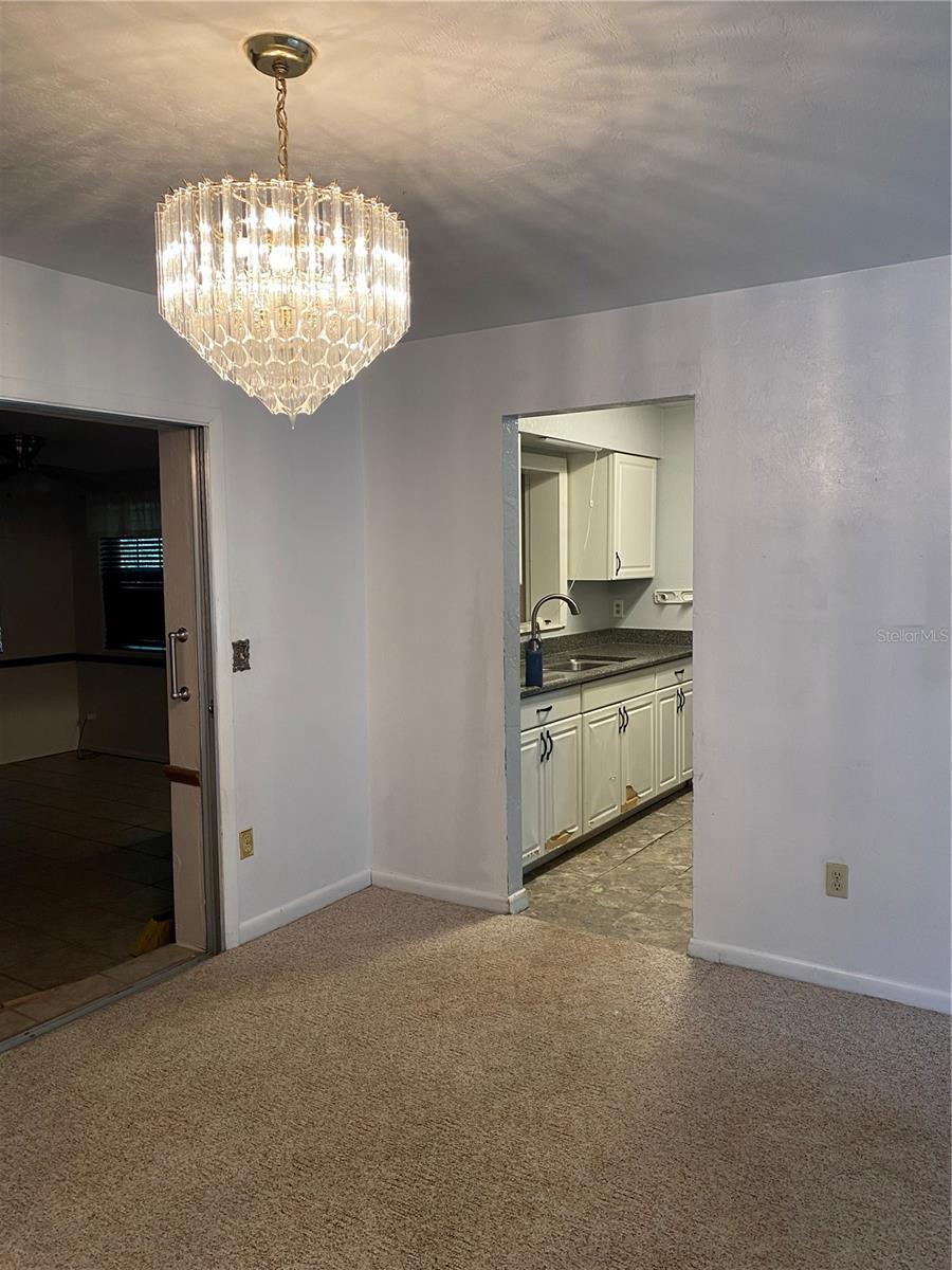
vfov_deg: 67.3
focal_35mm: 26
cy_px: 635
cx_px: 476
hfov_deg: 53.1
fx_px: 953
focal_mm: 4.25
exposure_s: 1/60
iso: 80
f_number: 1.8
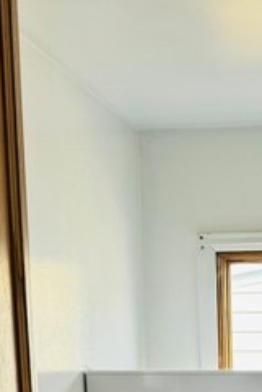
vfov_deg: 17.3
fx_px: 1155
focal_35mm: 106
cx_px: 298
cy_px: 595
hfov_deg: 12.7
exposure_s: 1/121
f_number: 1.78
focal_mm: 6.86
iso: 80
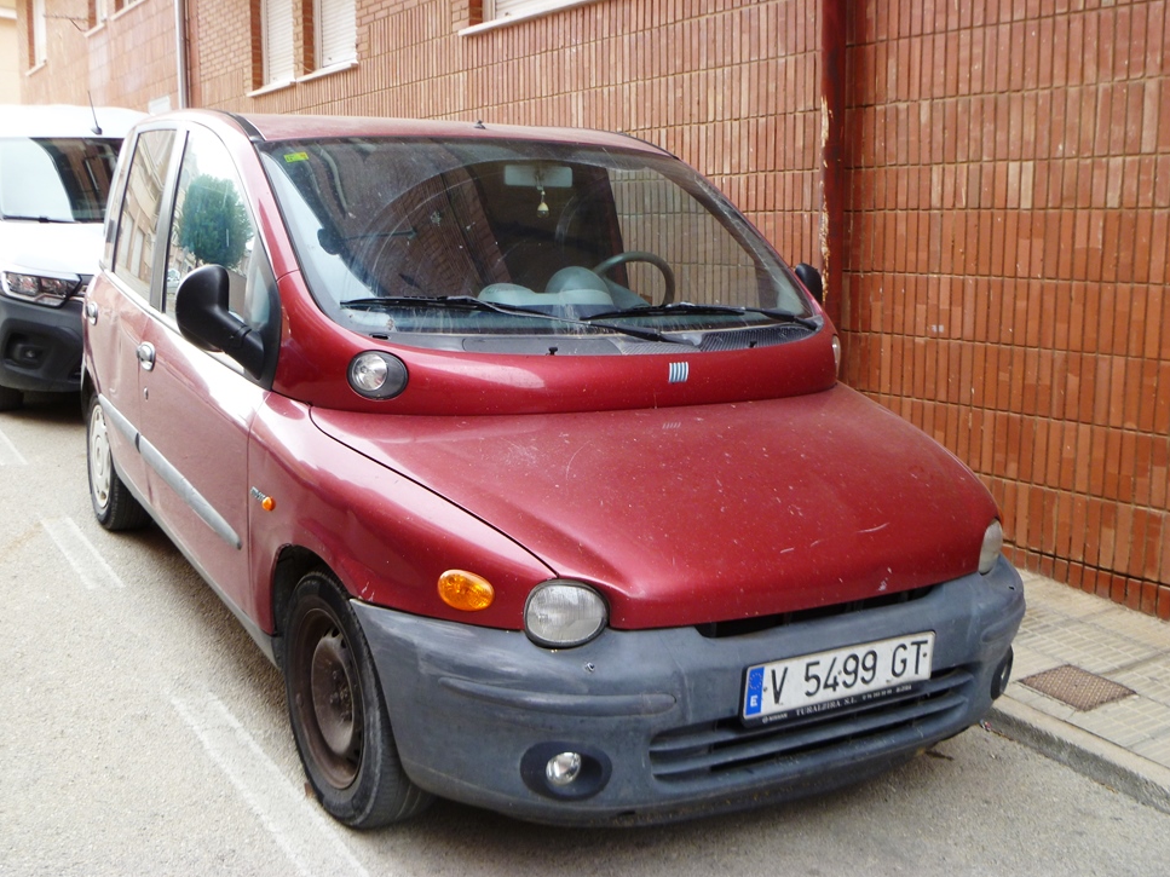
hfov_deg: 51.3
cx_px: 557
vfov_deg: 39.6
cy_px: 455
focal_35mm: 36
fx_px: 1217
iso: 100
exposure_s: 1/30
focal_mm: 6.1
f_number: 3.6
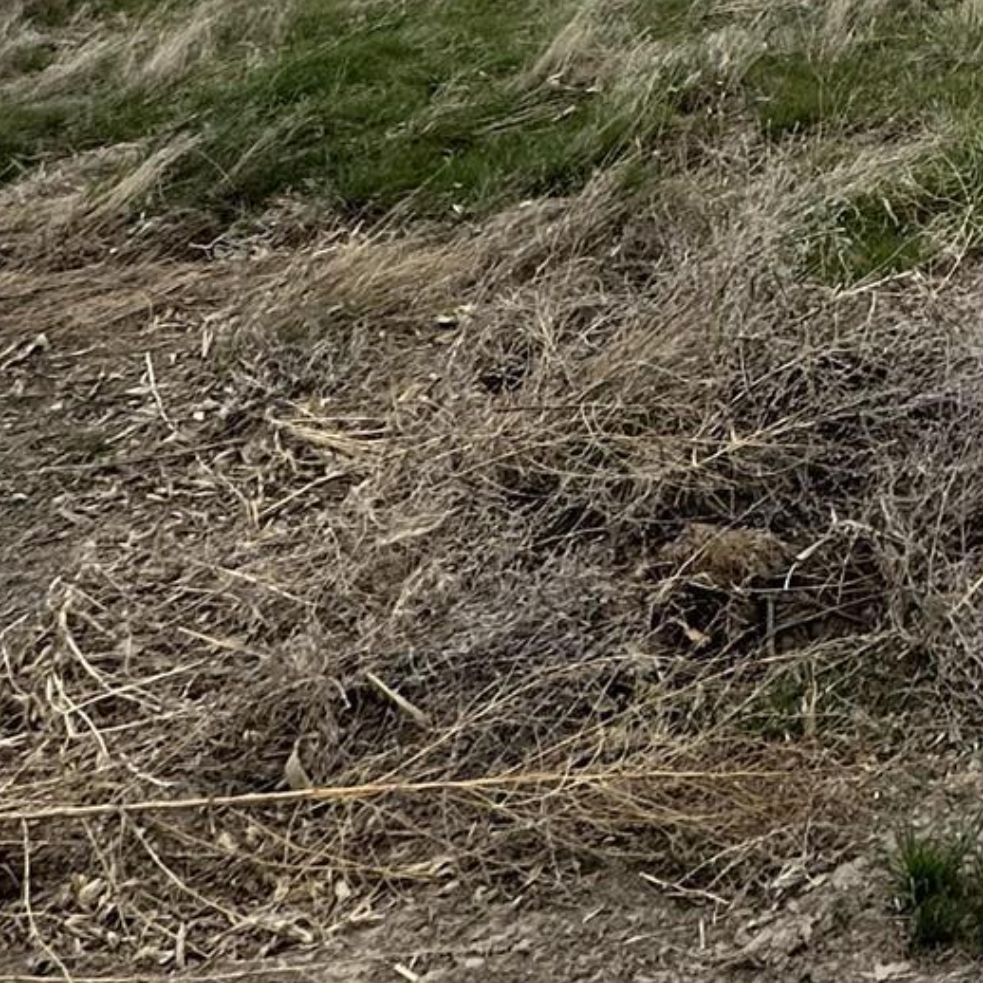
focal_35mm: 55
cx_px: 1309
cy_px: -412
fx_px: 1767
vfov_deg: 25.2
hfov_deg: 26.1
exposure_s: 1/1052
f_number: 2.2
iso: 40
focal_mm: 2.22
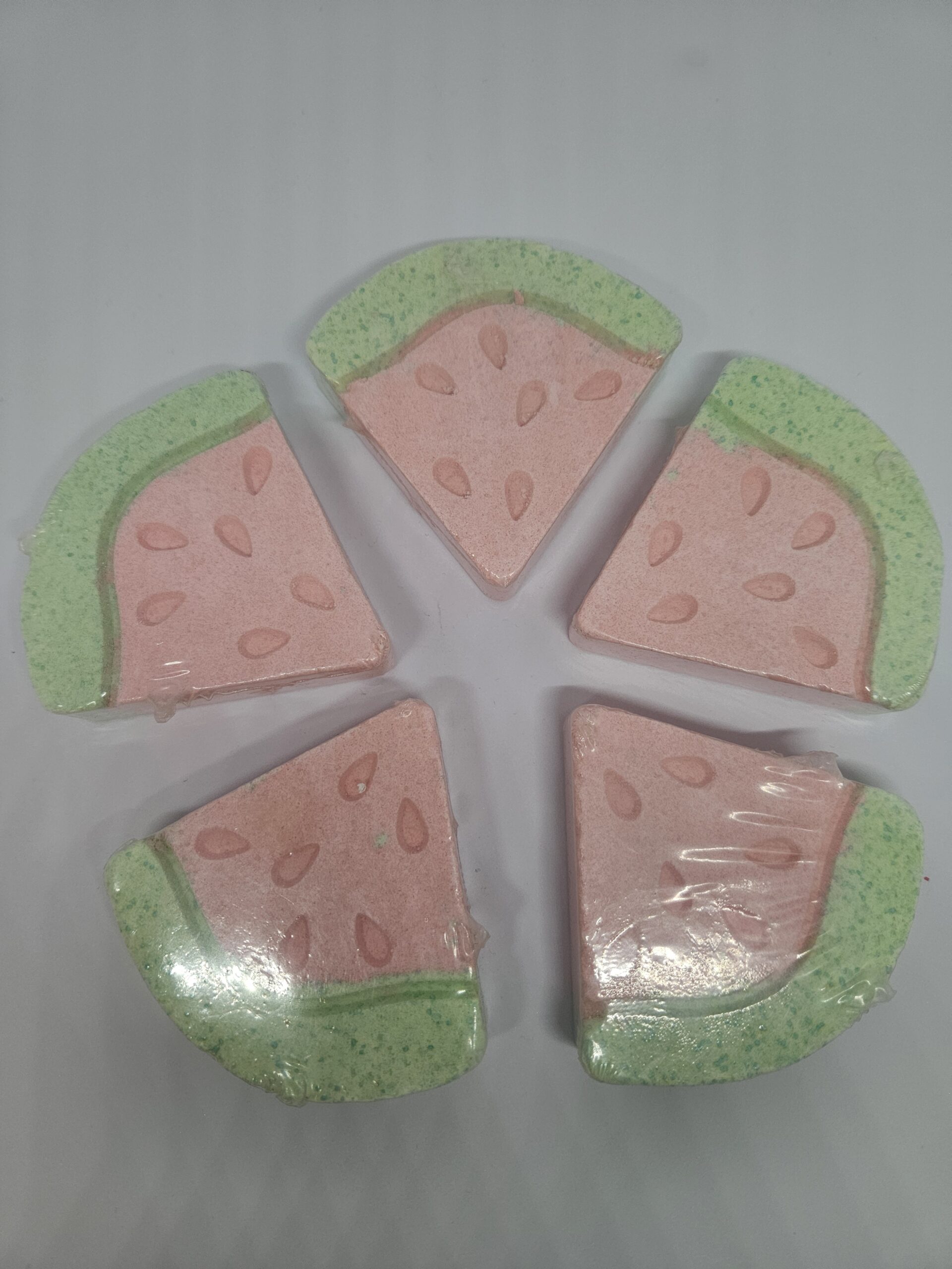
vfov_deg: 73.9
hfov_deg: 58.9
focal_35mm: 23
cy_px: 634
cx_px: 476
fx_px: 843
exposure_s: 1/180
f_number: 1.8
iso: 125
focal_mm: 5.4
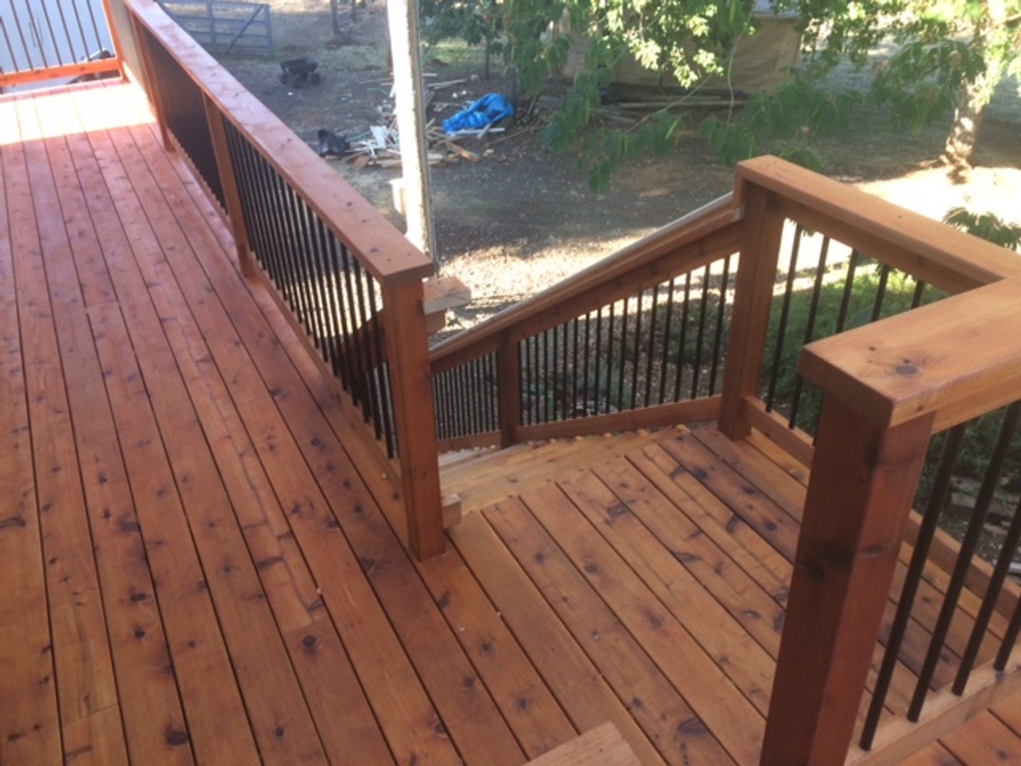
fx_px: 855
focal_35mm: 29
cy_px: 383
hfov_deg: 61.7
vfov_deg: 48.2
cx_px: 510
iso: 50
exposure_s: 1/120
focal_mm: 4.15
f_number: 2.2
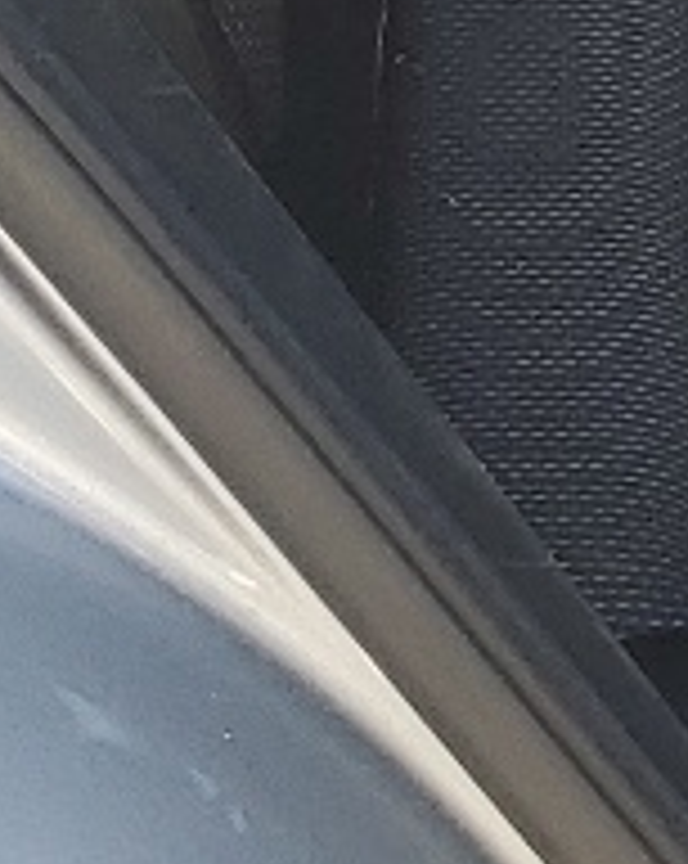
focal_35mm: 212
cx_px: 1484
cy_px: -1044
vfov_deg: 8.5
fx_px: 5409
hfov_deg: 7.0
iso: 50
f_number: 1.5
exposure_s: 1/227
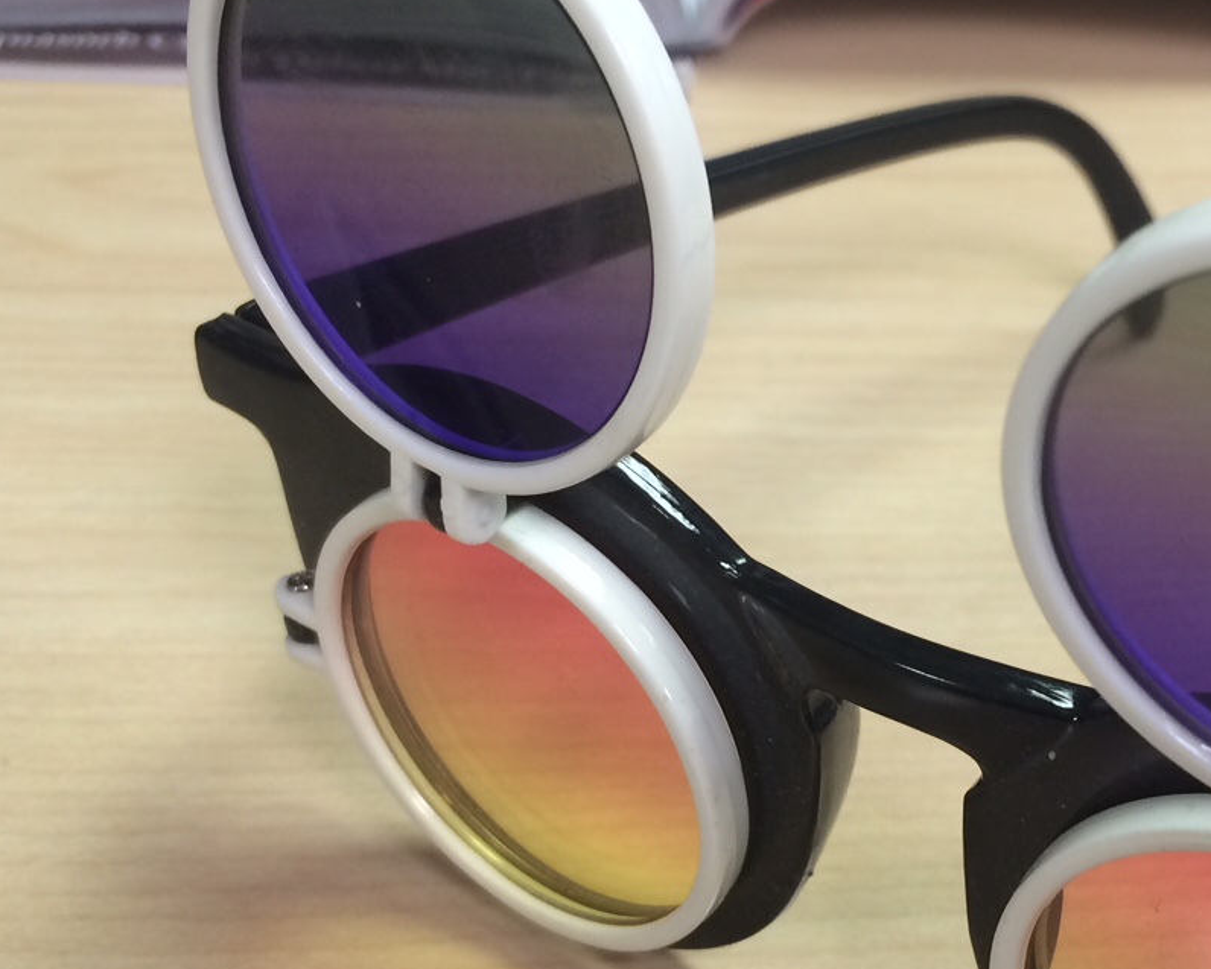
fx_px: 2079
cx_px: 958
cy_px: 694
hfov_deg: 31.7
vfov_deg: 26.0
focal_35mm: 58
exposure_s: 1/30
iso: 64
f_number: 2.2
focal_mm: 4.15
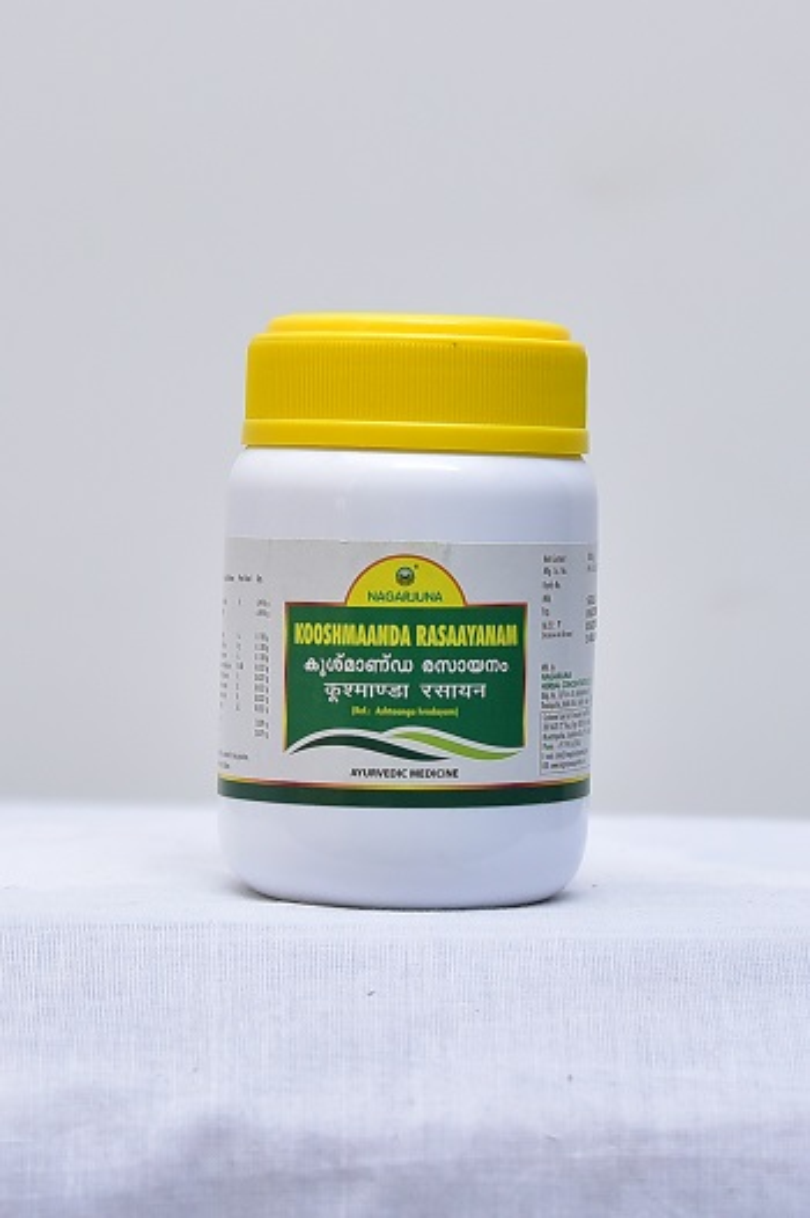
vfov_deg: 41.1
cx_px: 405
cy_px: 609
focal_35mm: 48
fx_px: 1622
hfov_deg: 28.0
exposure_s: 1/125
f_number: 4
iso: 1250
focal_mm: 48
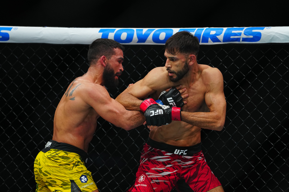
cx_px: 144
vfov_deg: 6.9
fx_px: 1605
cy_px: 96
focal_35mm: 200
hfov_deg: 10.3
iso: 2000
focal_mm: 200
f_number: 2.8
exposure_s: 1/1000
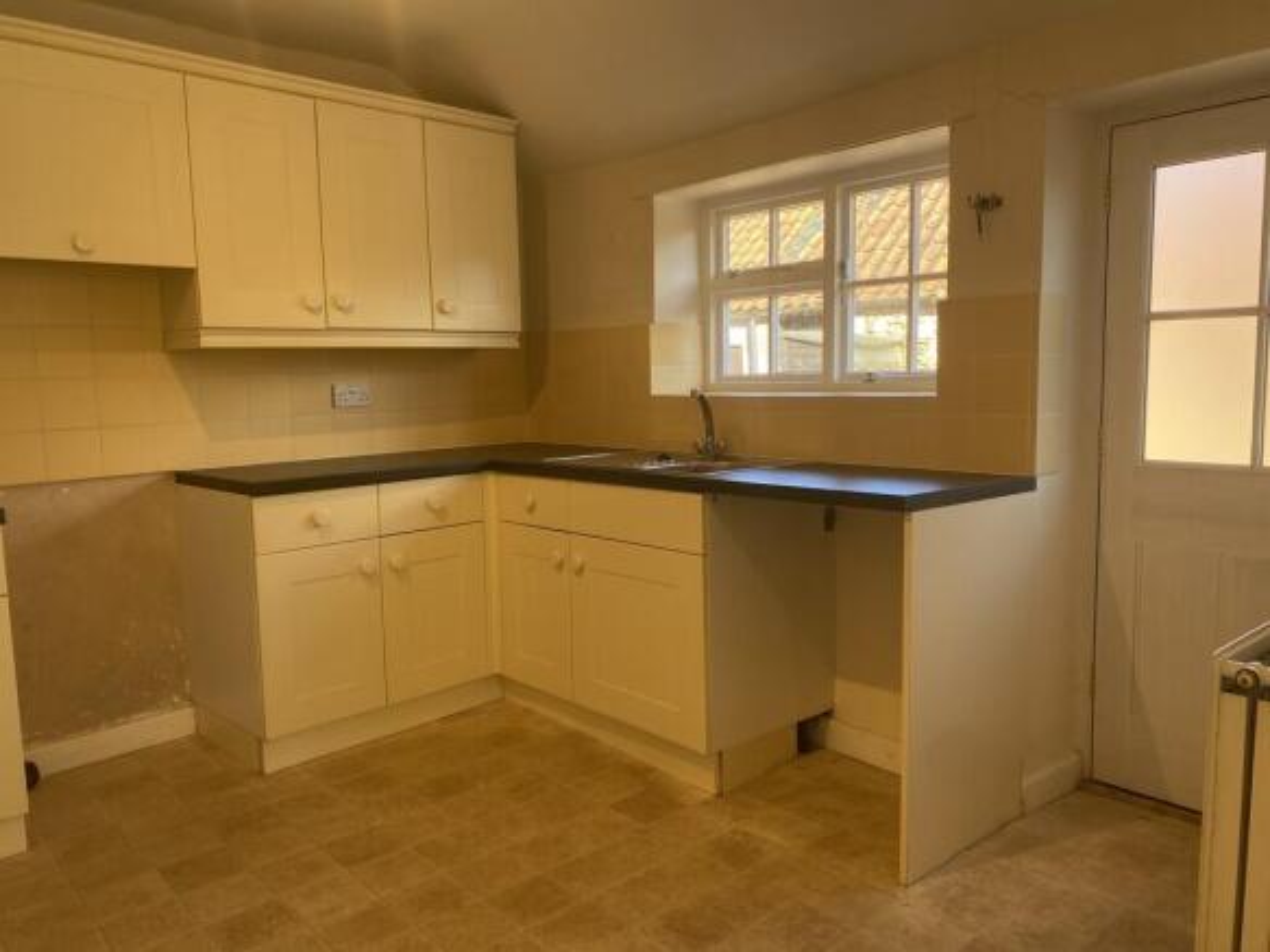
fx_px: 954
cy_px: 476
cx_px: 635
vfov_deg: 53.0
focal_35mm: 26
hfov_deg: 67.3
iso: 32
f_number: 1.8
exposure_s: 1/121
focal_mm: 4.25
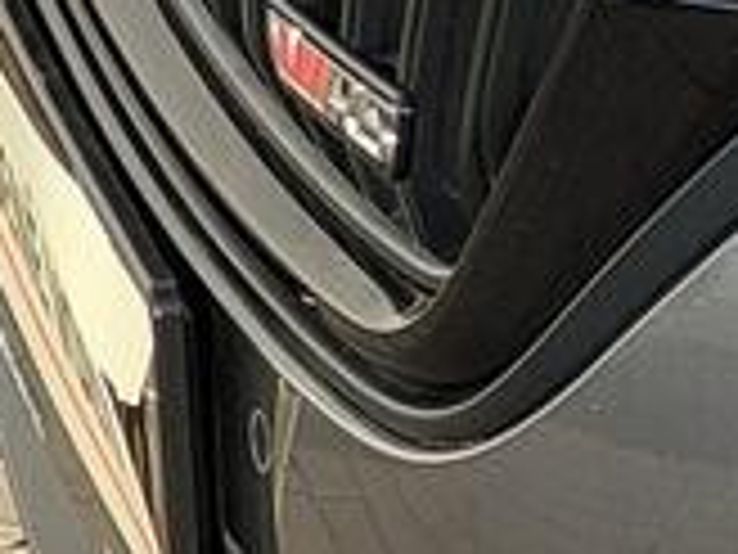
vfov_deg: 3.1
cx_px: 1696
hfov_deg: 4.1
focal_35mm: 474
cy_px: 378
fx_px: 10106
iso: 25
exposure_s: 1/621
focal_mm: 7.12
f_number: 2.4
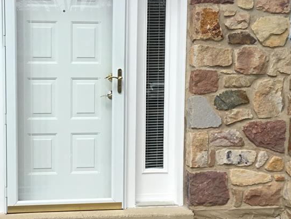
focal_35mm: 59
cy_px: 107
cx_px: 85
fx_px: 496
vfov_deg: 24.8
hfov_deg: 32.3
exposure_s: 1/1253
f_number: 2.4
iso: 25
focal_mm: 3.3
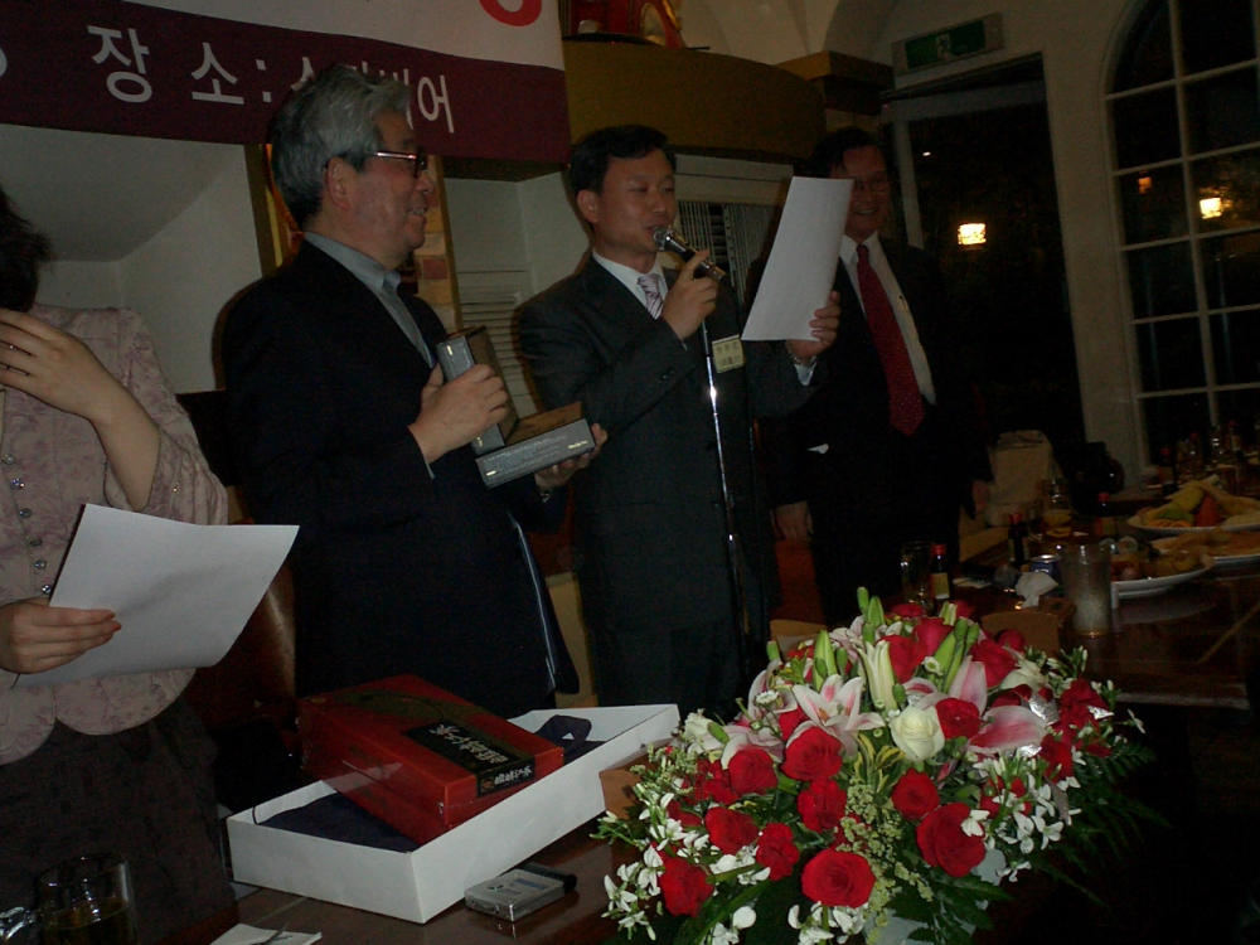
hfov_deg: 50.1
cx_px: 630
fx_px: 1347
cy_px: 472
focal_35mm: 37
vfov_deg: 38.7
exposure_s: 1/40
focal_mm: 5.6
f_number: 3.5
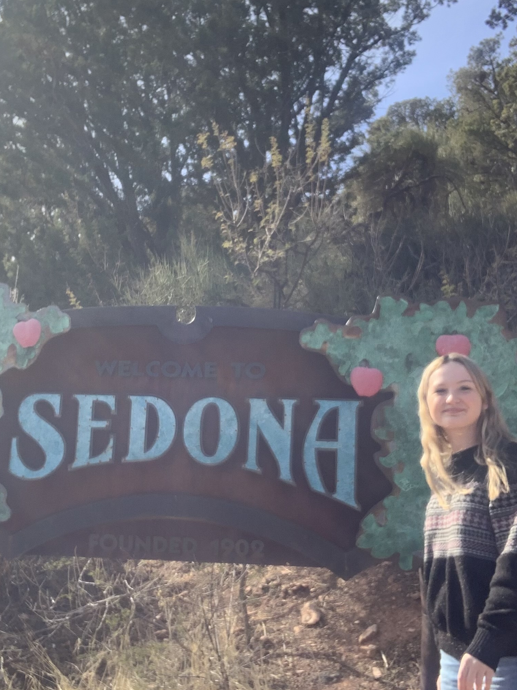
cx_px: 246
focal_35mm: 49
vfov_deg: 38.9
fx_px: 976
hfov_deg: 29.7
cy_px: 347
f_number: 2.2
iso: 16
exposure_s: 1/400
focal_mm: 2.87
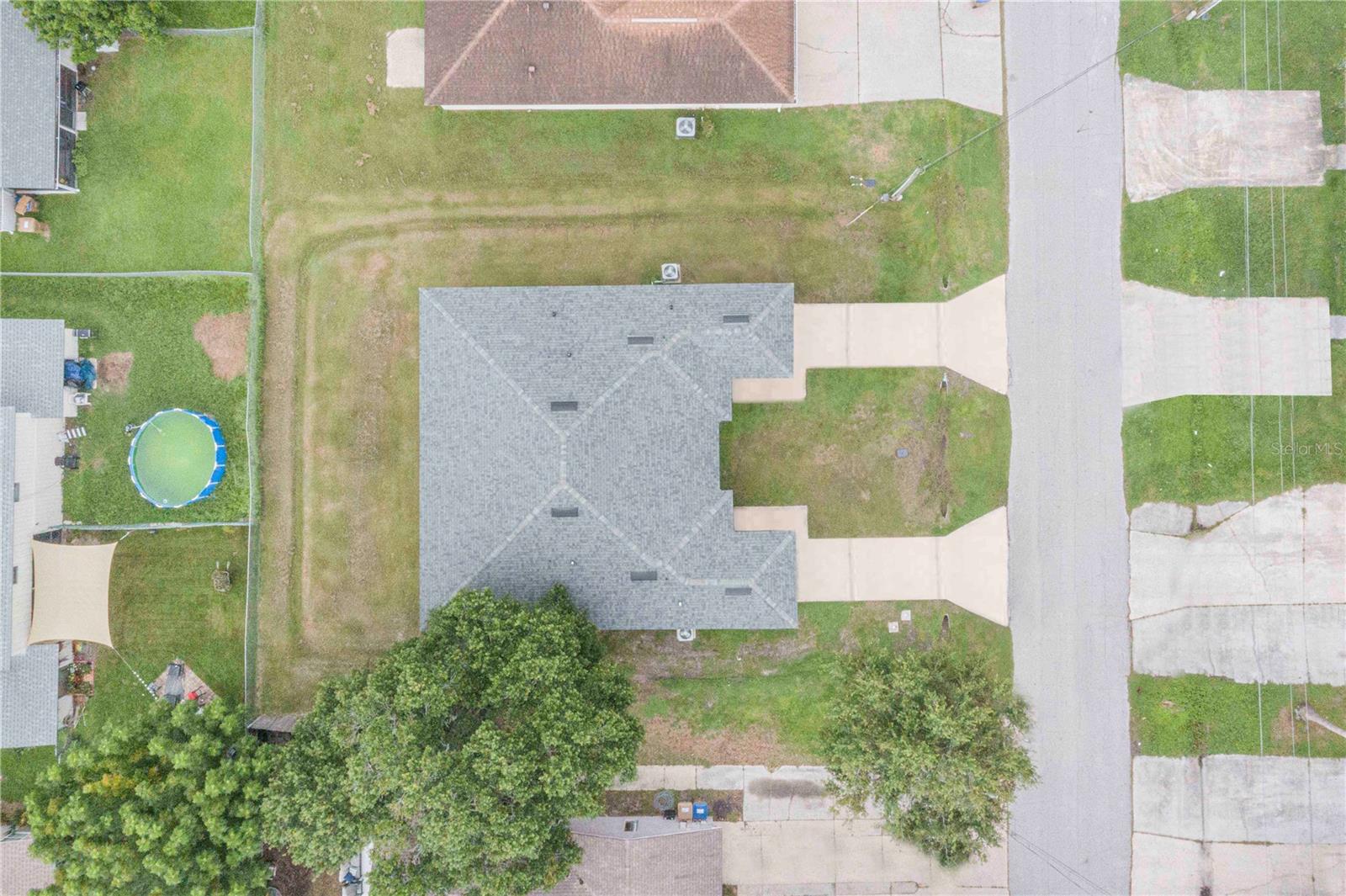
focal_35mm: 28
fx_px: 1046
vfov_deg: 46.4
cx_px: 673
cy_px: 448
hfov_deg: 65.5
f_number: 11
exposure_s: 1/400
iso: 1600
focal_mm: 10.26
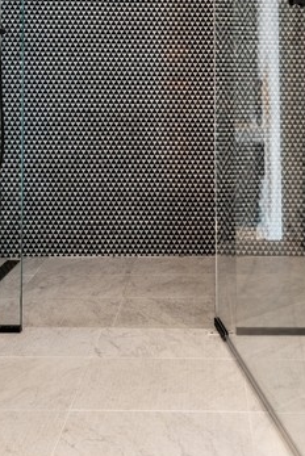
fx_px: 482
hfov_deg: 34.8
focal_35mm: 38
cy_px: 89
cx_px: 205
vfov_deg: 47.8
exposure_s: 3
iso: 400
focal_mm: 22
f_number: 7.1
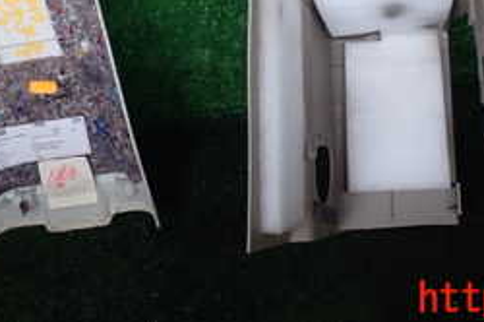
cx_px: 275
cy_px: -113
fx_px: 1007
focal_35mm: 75
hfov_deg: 27.0
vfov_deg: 16.9
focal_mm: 5.4
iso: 200
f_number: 2.3
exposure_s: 1/60
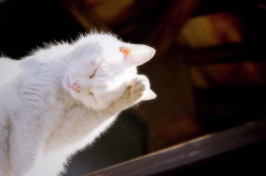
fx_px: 553
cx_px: 133
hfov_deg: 27.0
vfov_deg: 18.1
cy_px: 88
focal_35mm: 75
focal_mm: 50
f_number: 3.2
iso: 200
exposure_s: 1/400
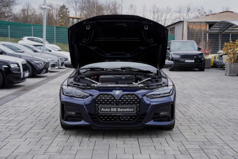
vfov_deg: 23.0
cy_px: 80
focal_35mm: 59
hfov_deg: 33.9
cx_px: 119
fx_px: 390
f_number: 4.5
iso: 100
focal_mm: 59
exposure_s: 1/160
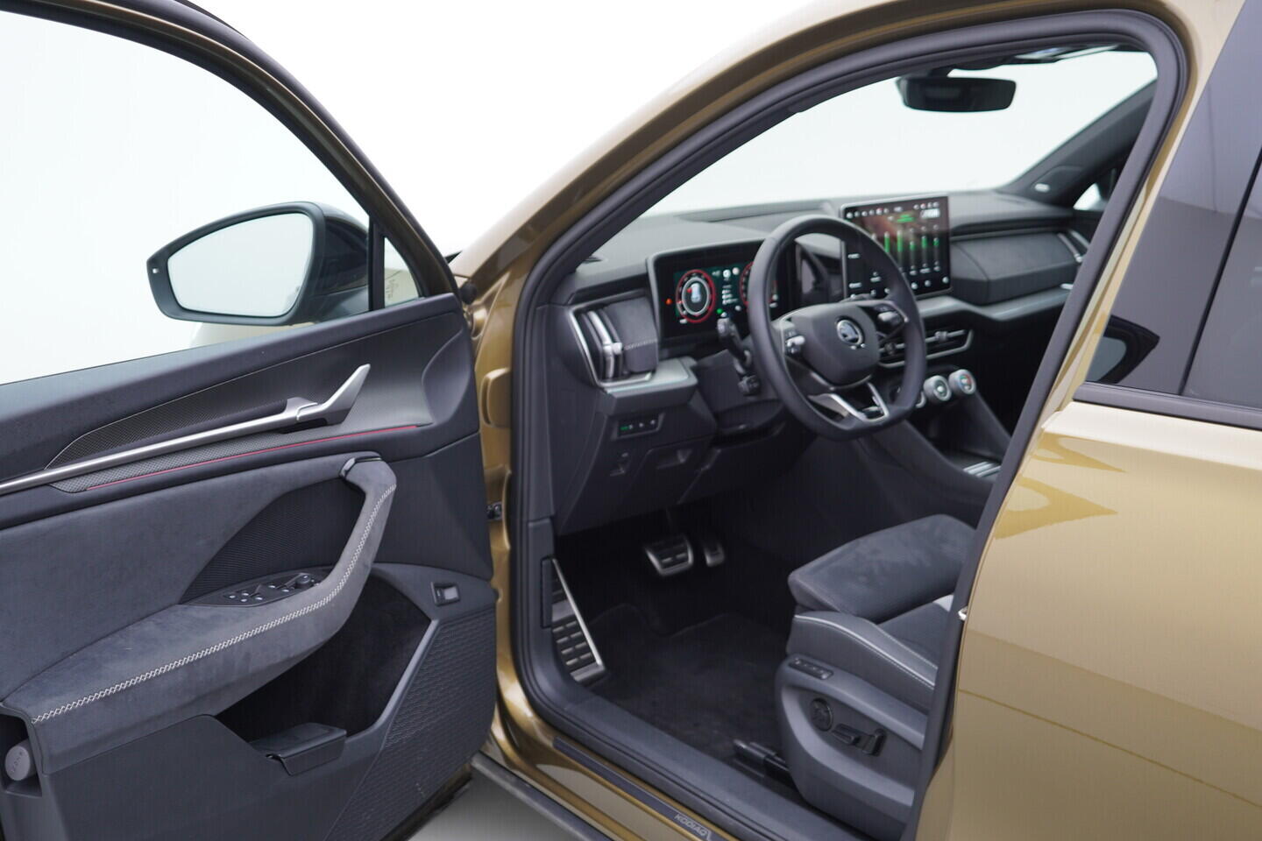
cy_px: 420
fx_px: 1262
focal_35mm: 36
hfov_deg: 53.1
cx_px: 631
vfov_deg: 36.9
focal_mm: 24
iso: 125
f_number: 2.8
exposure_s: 1/40
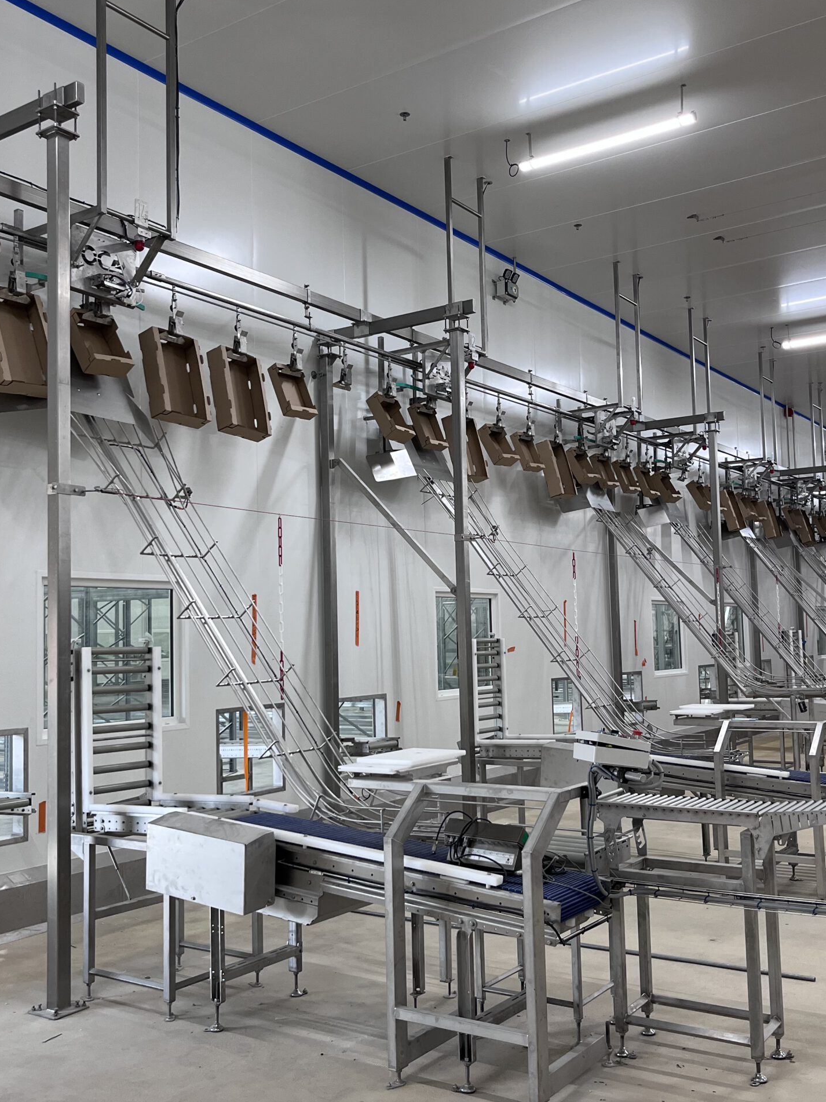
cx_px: 402
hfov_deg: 40.7
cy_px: 549
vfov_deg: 52.6
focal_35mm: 35
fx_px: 1114
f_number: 1.6
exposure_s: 1/100
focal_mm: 5.1
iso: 125
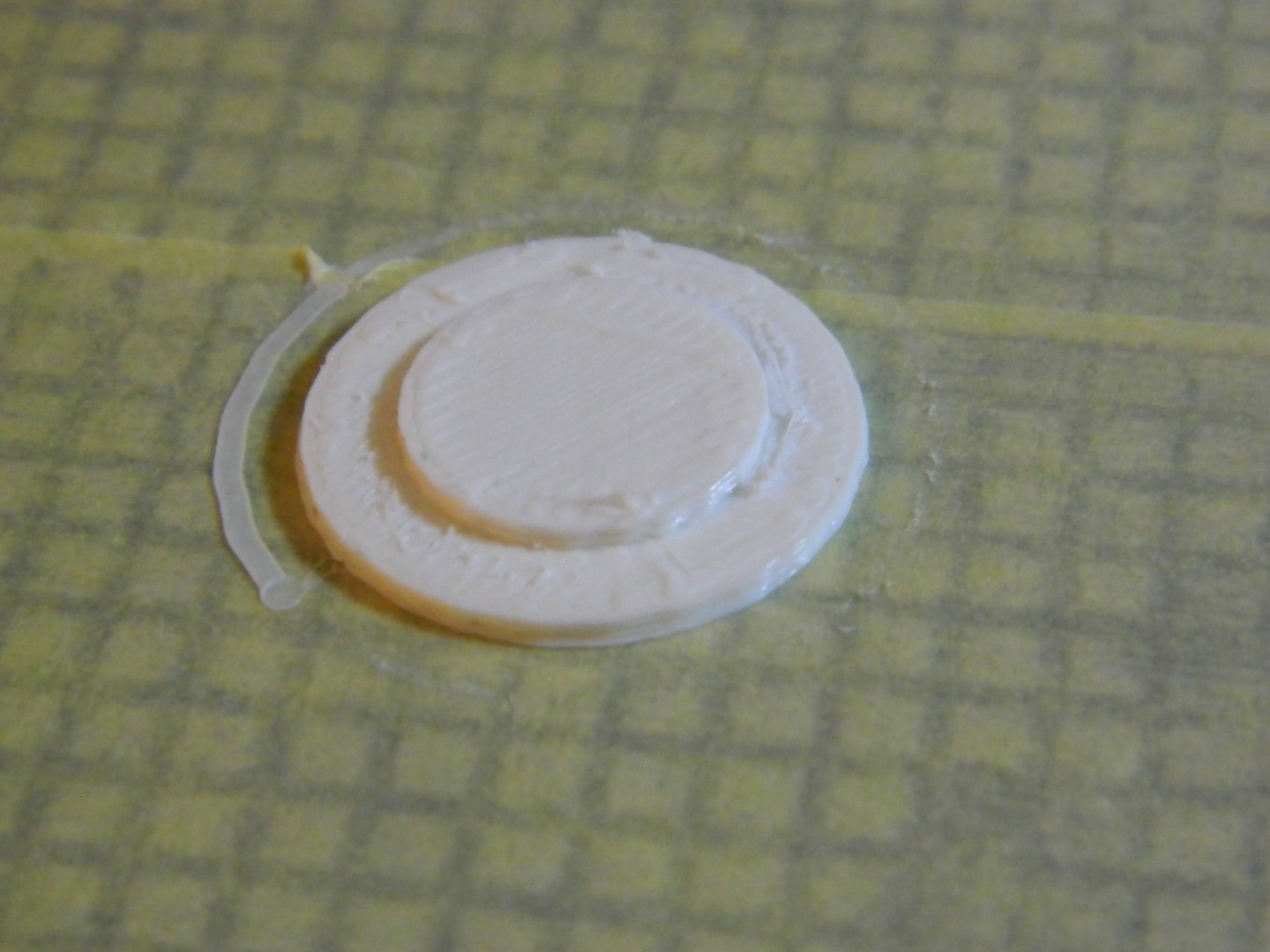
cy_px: 476
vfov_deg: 14.4
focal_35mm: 103
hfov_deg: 19.1
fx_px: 3779
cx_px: 635
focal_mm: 18.6
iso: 200
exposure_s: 1/8
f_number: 4.5
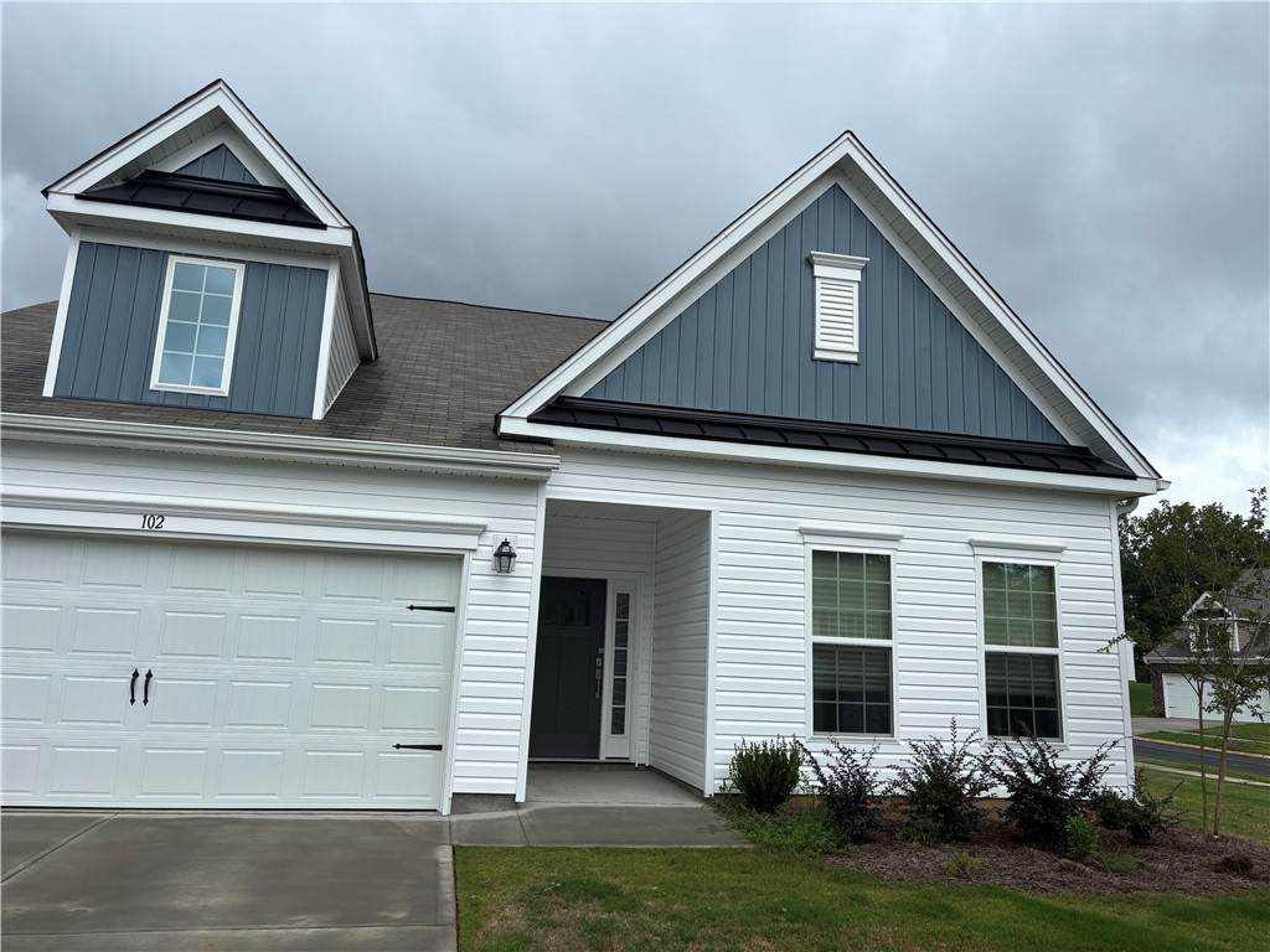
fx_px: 954
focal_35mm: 26
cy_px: 476
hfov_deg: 67.3
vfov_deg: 53.1
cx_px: 635
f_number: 1.6
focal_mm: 5.96
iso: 50
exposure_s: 1/3413
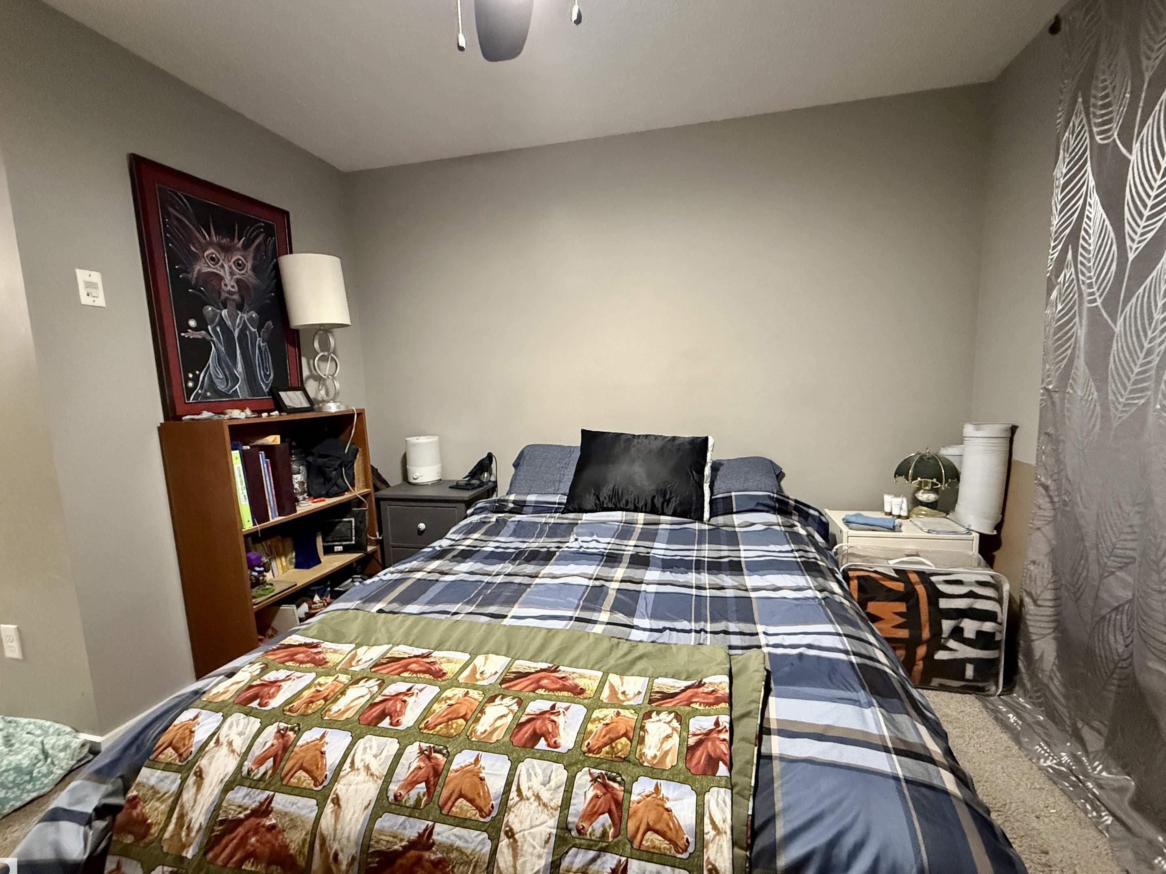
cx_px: 601
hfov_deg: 98.1
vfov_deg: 81.7
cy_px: 445
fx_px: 505
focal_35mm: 15
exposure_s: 1/60
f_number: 2.2
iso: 1000
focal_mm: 2.22
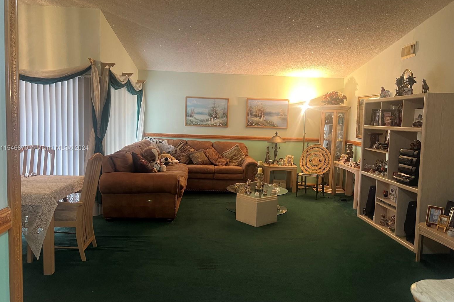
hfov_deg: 65.5
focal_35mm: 28
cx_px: 230
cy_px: 148
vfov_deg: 46.4
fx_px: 353
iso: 200
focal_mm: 5.7
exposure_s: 1/60
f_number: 1.5
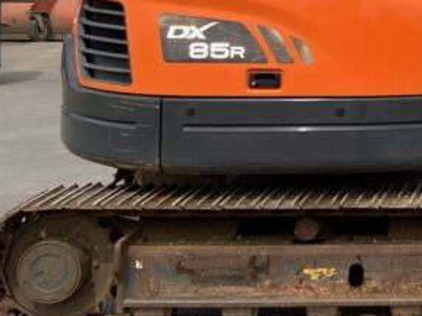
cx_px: 646
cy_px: -47
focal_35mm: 103
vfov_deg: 14.0
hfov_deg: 17.1
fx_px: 1256
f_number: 1.8
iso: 16
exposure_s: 1/2058
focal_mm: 3
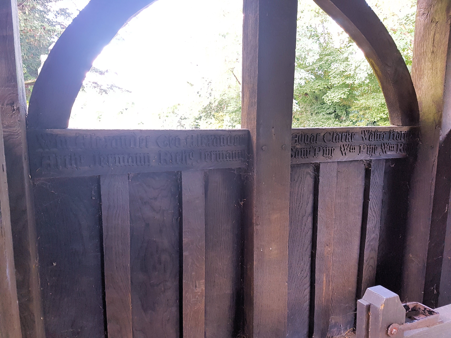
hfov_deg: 67.3
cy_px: 169
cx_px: 226
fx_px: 339
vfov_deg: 53.1
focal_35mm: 26
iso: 200
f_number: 1.7
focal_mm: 4.2
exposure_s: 1/50
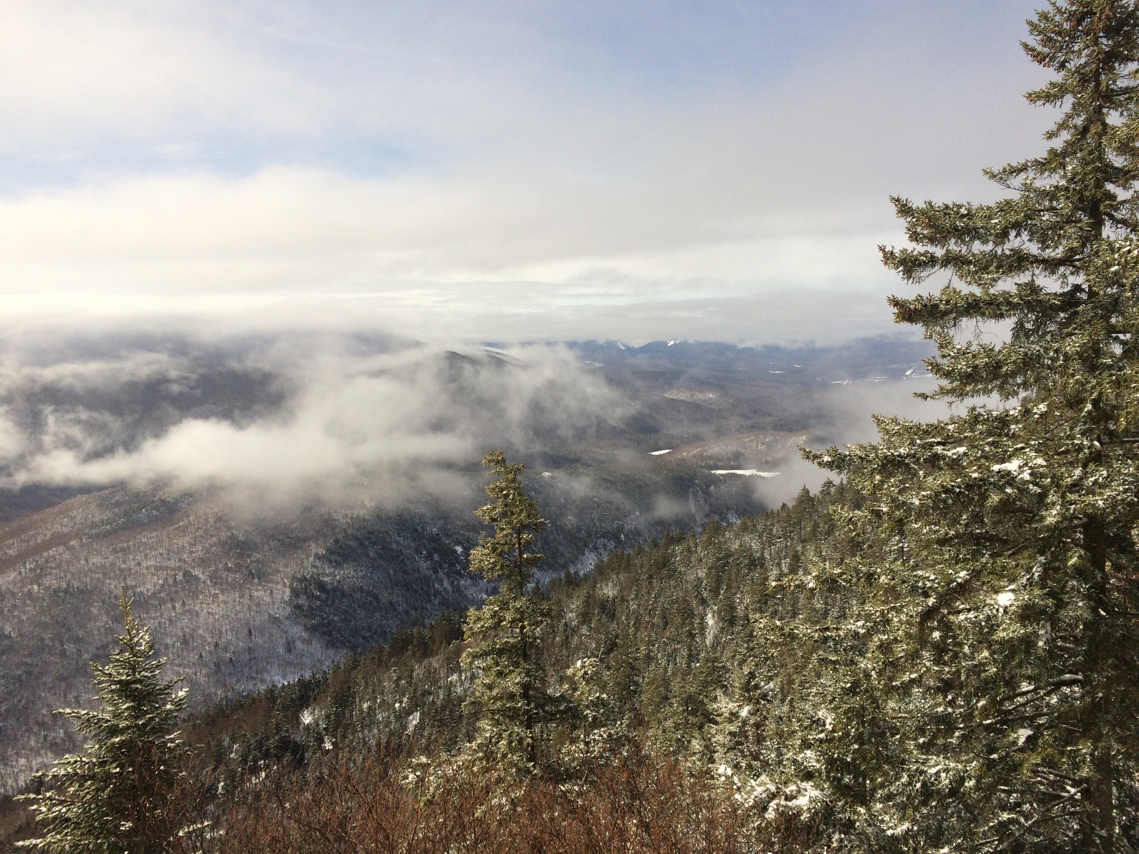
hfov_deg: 61.7
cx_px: 570
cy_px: 427
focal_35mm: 29
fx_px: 954
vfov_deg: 48.2
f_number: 2.2
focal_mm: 4.15
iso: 40
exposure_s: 1/3731
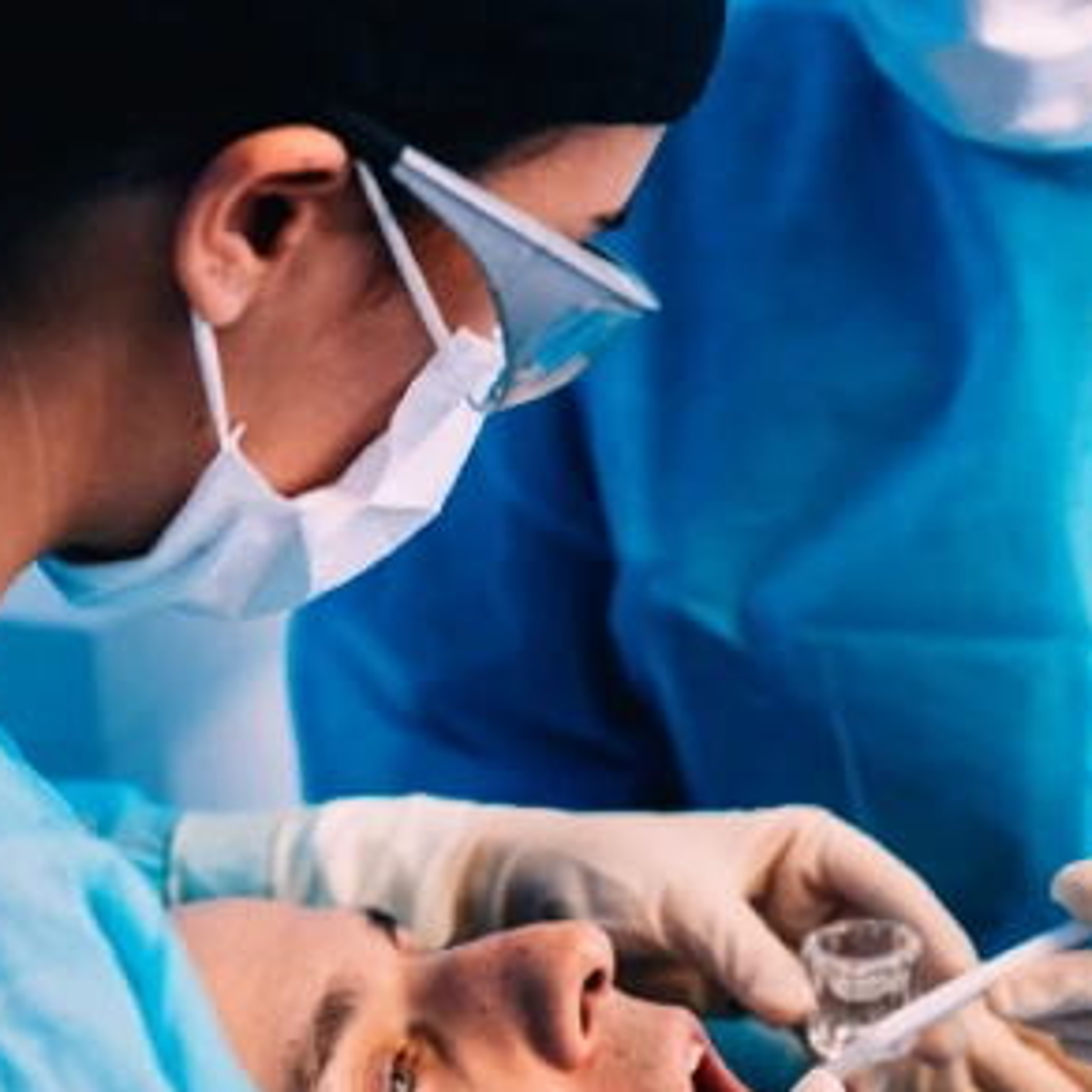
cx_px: 845
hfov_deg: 10.7
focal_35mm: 163
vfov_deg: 10.7
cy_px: 572
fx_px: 5818
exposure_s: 1/200
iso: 640
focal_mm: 70
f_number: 3.5
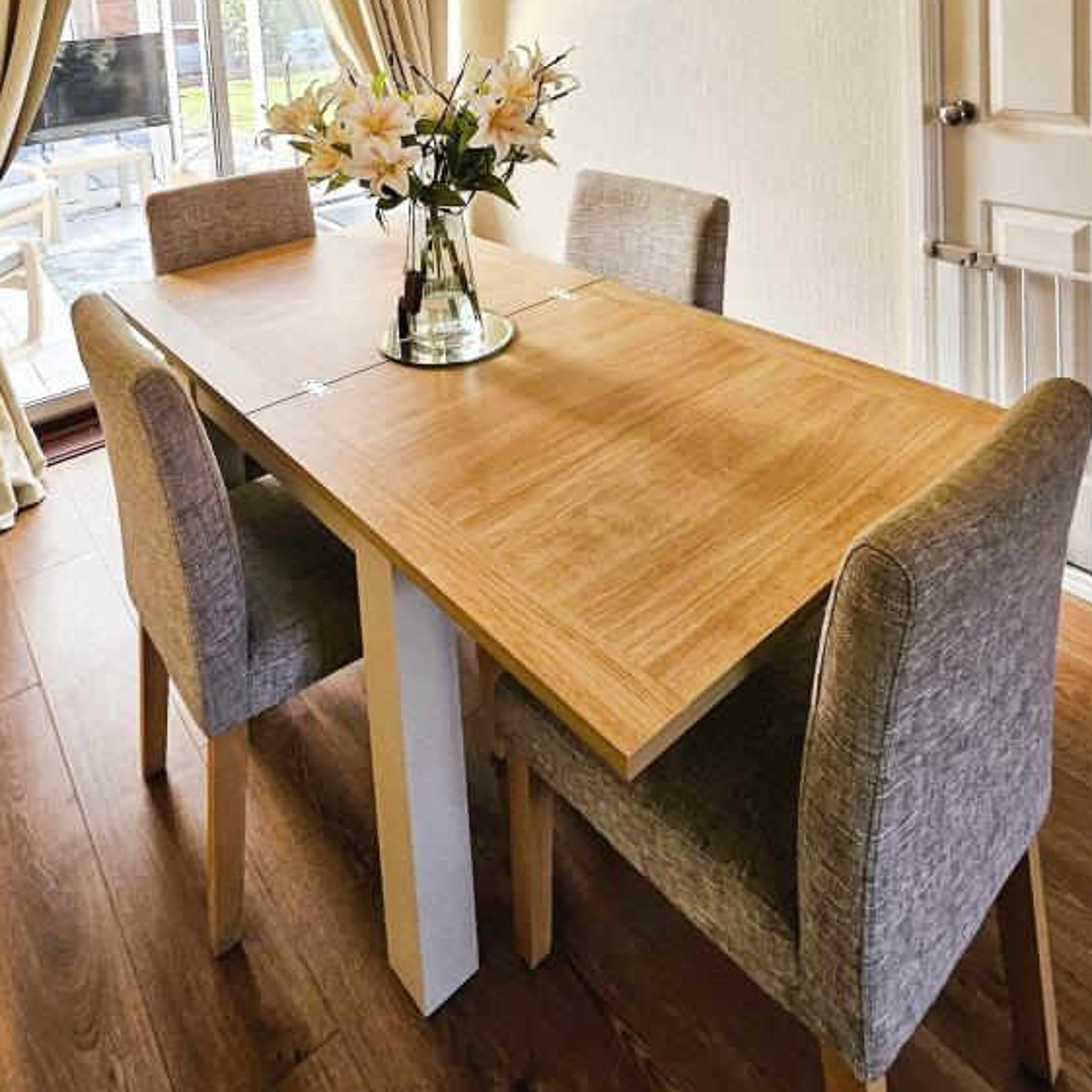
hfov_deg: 72.0
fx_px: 749
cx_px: 494
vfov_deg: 70.7
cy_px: 394
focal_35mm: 21
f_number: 2.2
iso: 50
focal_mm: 1.7
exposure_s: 1/50
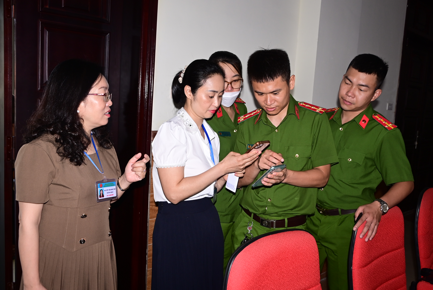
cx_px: 216
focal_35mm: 33
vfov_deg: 40.0
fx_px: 397
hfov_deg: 57.2
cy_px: 145
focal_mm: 22
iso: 400
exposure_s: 1/200
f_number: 4.5
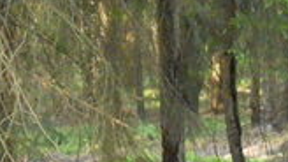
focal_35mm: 196
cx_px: 323
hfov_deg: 10.8
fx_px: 1496
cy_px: 338
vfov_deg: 6.0
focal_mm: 8.2
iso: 1000
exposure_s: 1/30
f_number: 4.3
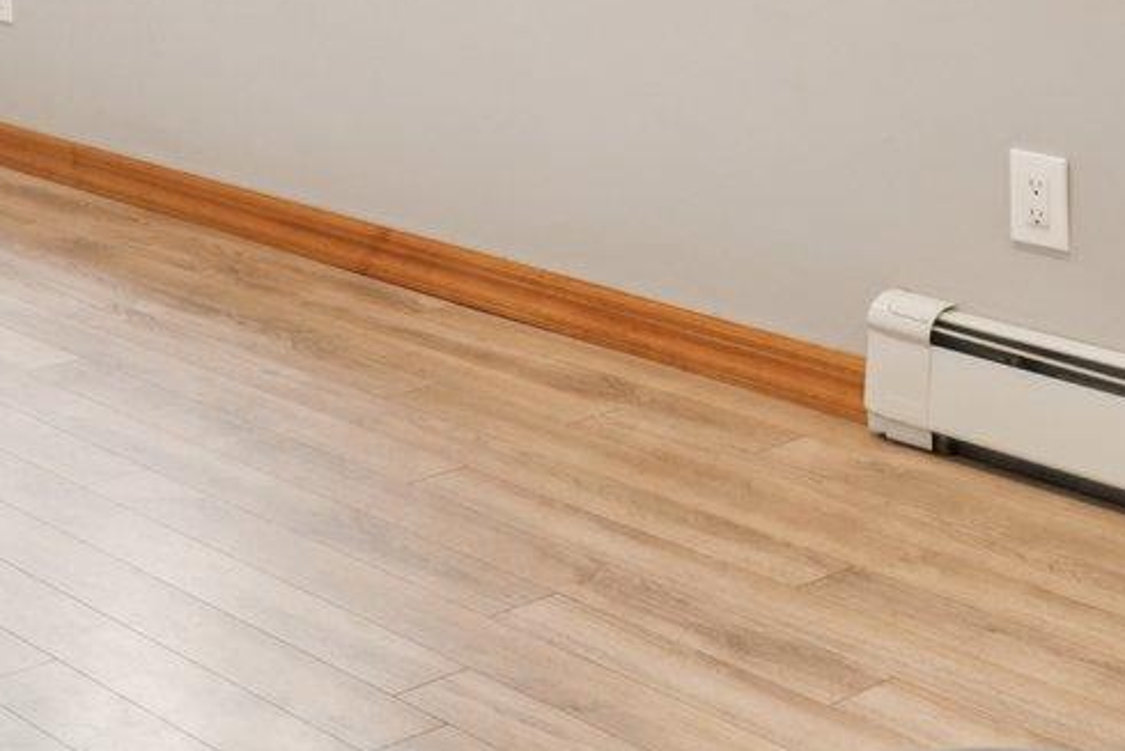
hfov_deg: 26.5
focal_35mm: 71
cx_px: -73
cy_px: -320
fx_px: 2219
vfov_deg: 17.6
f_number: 9
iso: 400
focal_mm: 17
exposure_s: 1/8
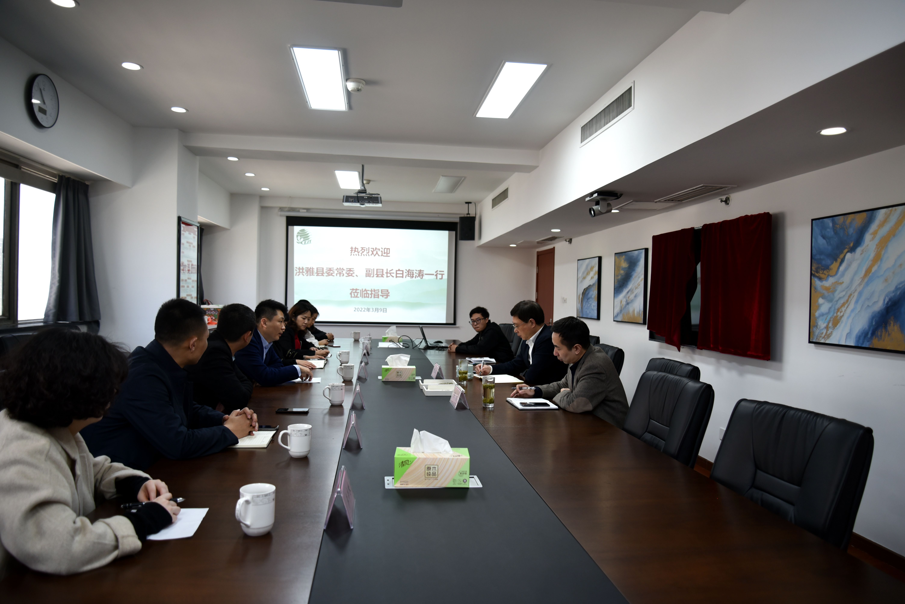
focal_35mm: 24
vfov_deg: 53.2
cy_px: 302
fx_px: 604
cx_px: 452
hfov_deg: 73.7
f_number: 3.5
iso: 400
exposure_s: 1/80
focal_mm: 24
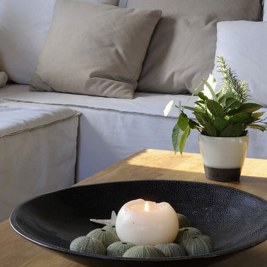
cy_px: 84
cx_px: 112
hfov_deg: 19.3
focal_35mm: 90
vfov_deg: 19.2
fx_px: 785
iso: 200
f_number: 14
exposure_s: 1/5
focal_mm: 31
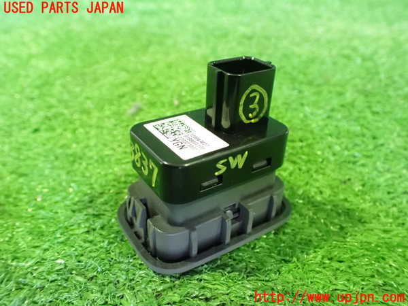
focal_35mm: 30
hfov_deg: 60.0
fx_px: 354
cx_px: 204
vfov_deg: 46.8
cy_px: 153
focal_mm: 5.4
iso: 1600
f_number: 2.3
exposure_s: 1/30
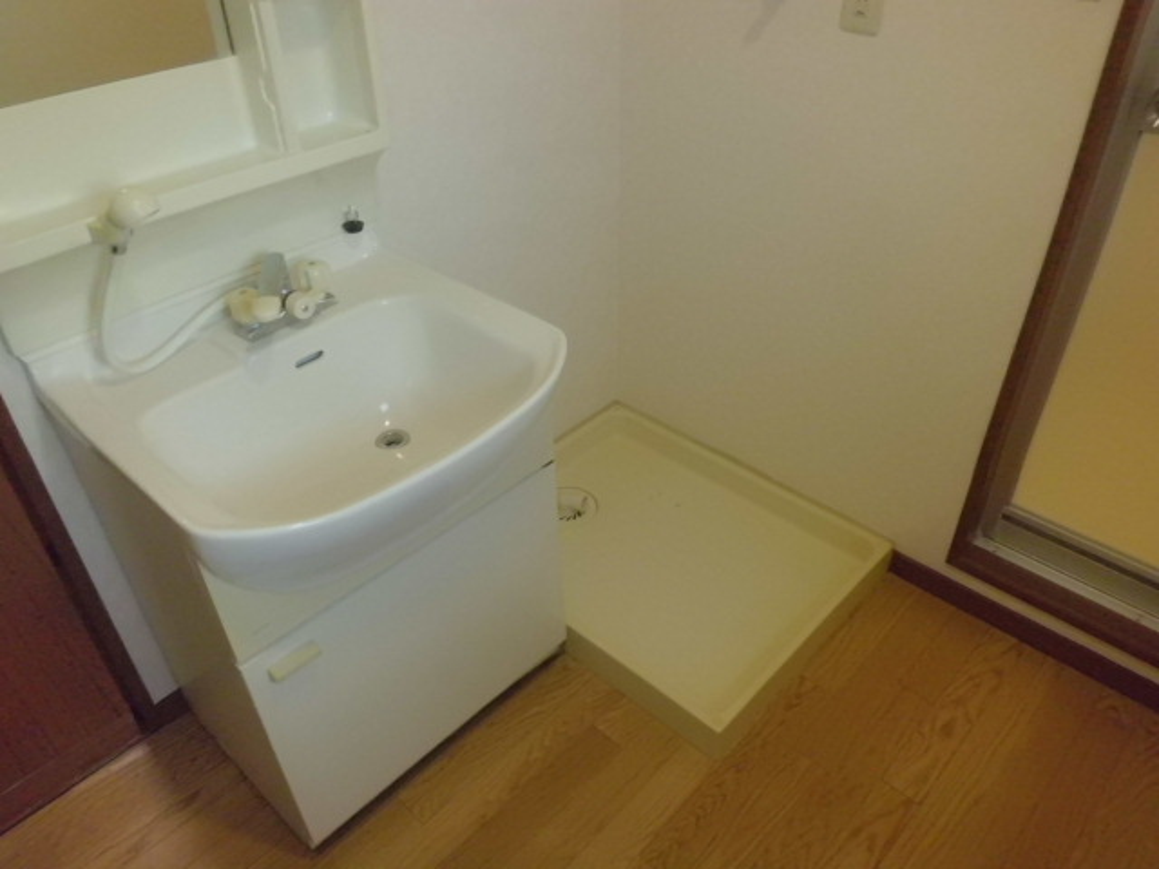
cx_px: 580
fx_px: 871
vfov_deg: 53.1
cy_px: 434
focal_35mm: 26
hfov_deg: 67.3
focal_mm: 4.7
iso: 400
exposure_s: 1/60
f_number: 2.8
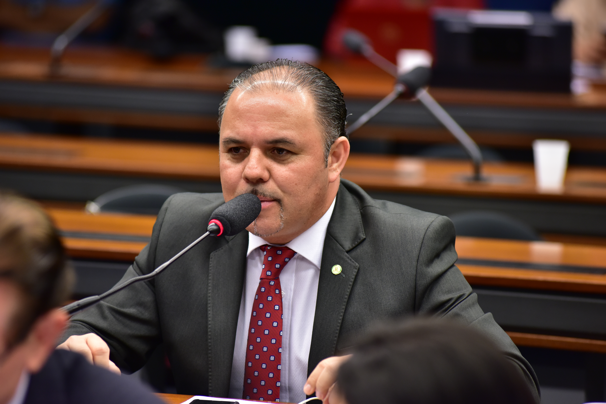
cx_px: 303
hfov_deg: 10.3
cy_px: 202
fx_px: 3368
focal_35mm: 200
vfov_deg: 6.9
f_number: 4
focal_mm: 200
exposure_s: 1/200
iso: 1600
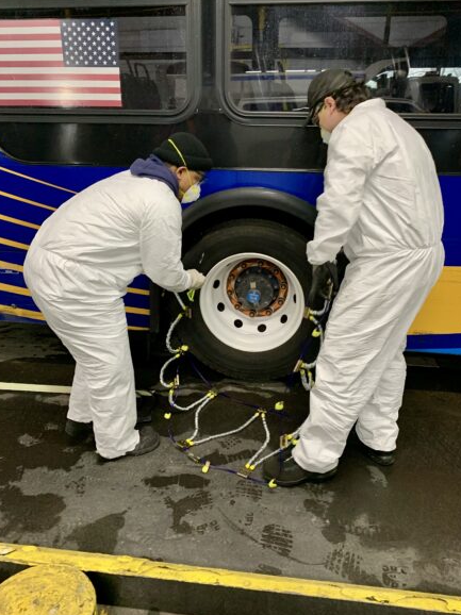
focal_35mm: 27
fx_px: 480
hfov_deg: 51.3
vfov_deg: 65.3
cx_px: 229
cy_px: 299
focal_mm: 4.25
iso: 200
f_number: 1.8
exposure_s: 1/60
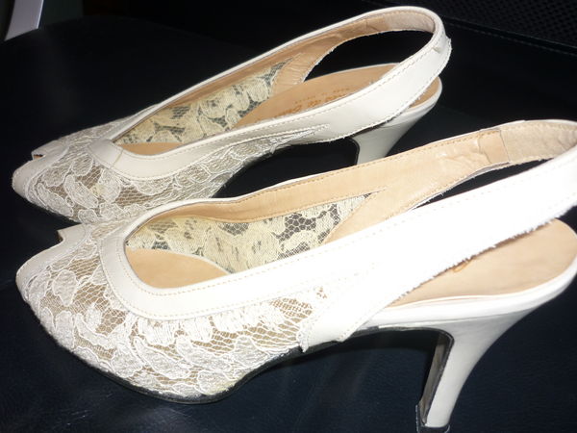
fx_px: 550
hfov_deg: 55.4
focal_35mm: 33
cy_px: 216
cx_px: 288
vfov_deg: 42.9
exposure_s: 1/30
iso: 100
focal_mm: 5.5
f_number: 2.8
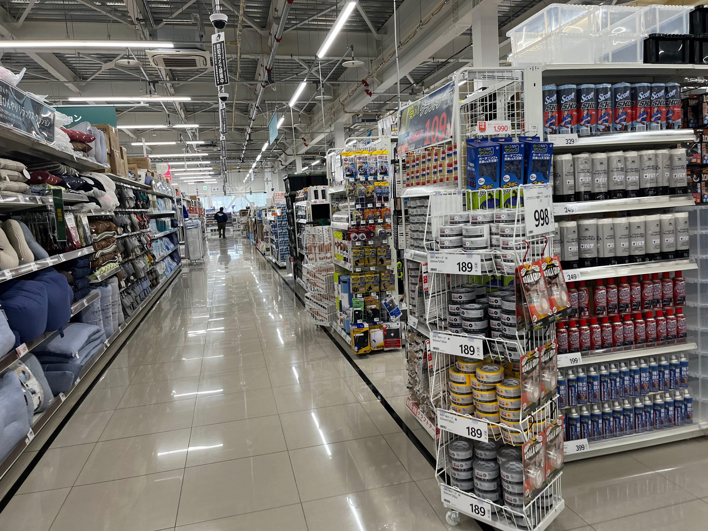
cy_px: 266
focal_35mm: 26
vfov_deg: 53.1
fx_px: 532
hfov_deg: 67.3
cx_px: 354
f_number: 1.6
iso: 80
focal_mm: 5.1
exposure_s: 1/111
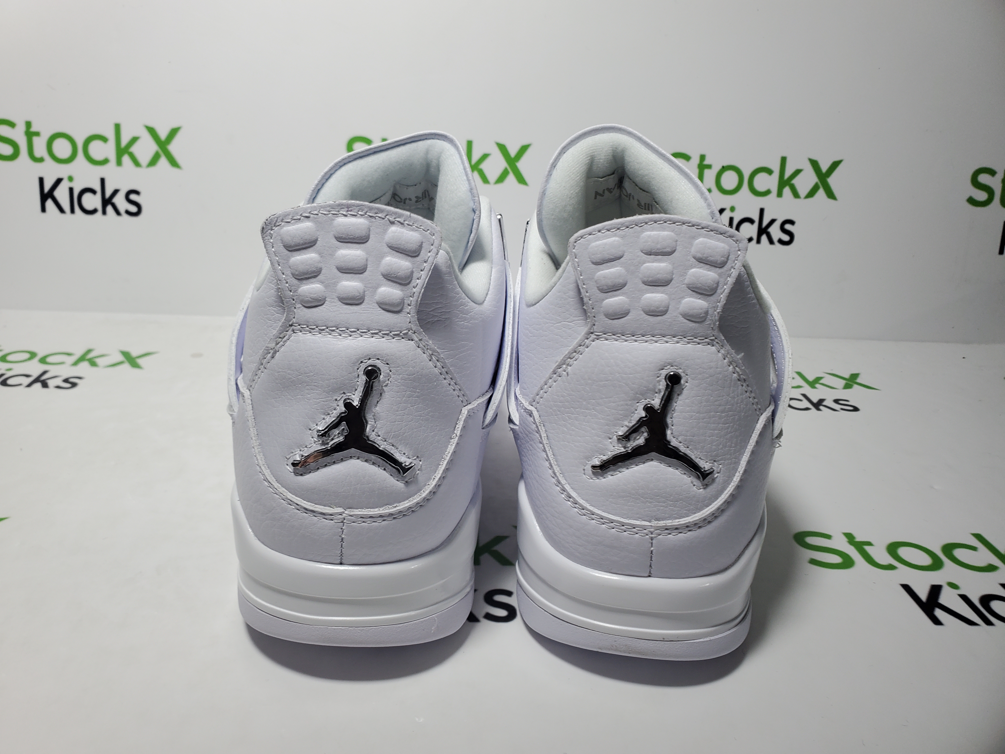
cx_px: 502
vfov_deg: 53.1
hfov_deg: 67.3
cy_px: 377
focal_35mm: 26
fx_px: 755
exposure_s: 1/254
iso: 50
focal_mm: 4.3
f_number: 2.4
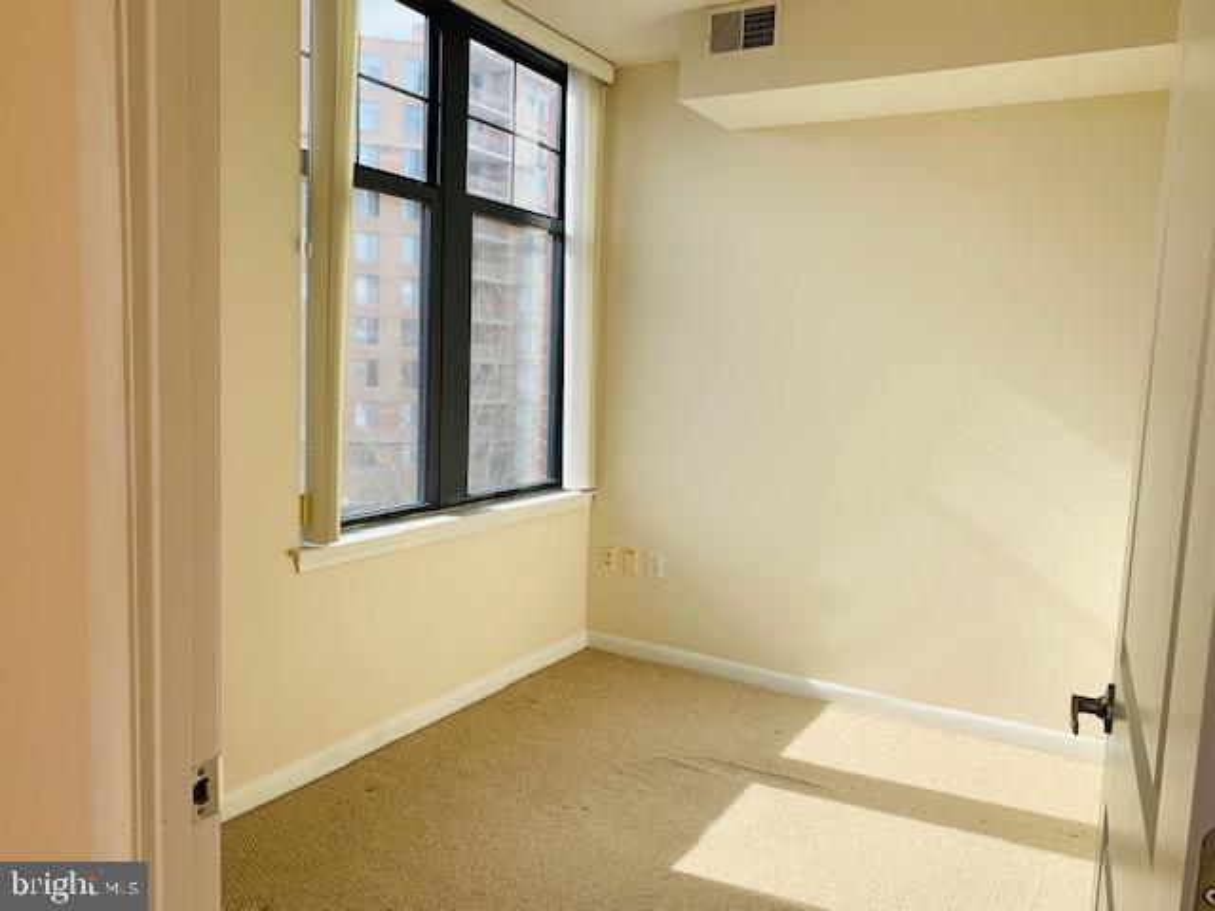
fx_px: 913
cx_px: 608
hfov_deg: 67.3
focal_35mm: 26
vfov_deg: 53.1
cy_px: 456
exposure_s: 1/716
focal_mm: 4.25
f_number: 1.8
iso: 25
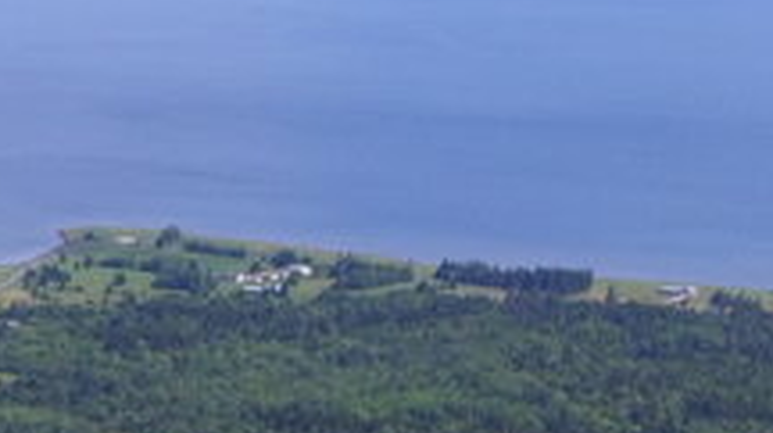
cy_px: 1199
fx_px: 2068
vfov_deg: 9.8
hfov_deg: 16.4
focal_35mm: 101
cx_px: -752
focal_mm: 3.61
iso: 100
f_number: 2.8
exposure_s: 1/935
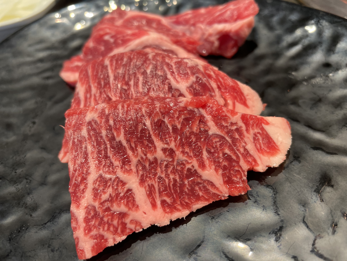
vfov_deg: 53.1
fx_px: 261
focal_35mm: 26
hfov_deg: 67.3
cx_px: 174
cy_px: 130
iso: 64
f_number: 1.6
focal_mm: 4.2
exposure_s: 1/60
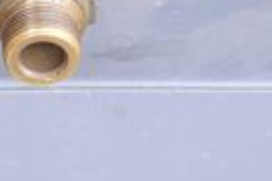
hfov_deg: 2.9
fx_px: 5363
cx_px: -109
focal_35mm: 710
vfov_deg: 1.9
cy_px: -107
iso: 1250
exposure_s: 1/100
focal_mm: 125
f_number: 6.3
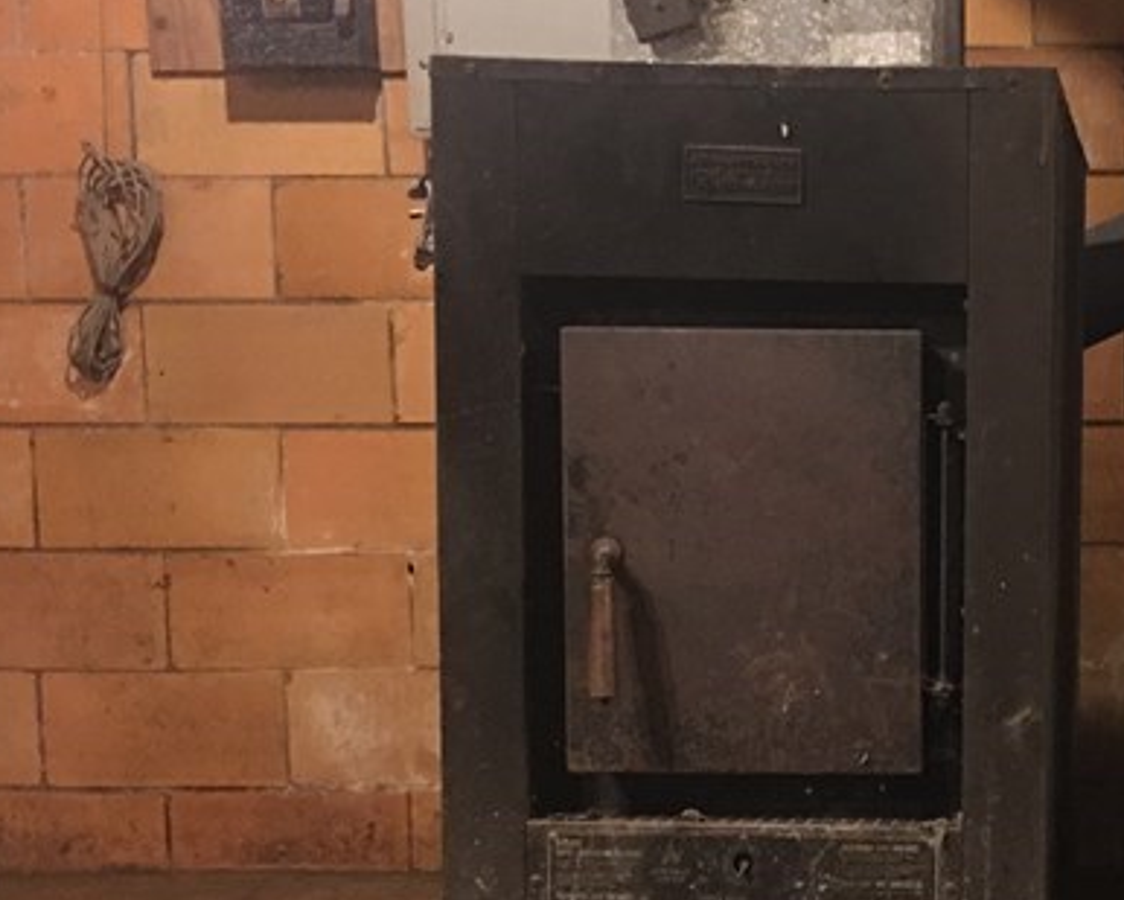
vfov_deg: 20.3
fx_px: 2496
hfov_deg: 24.2
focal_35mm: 75
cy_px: 632
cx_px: 1127
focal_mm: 4.15
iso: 125
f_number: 2.2
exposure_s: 1/4
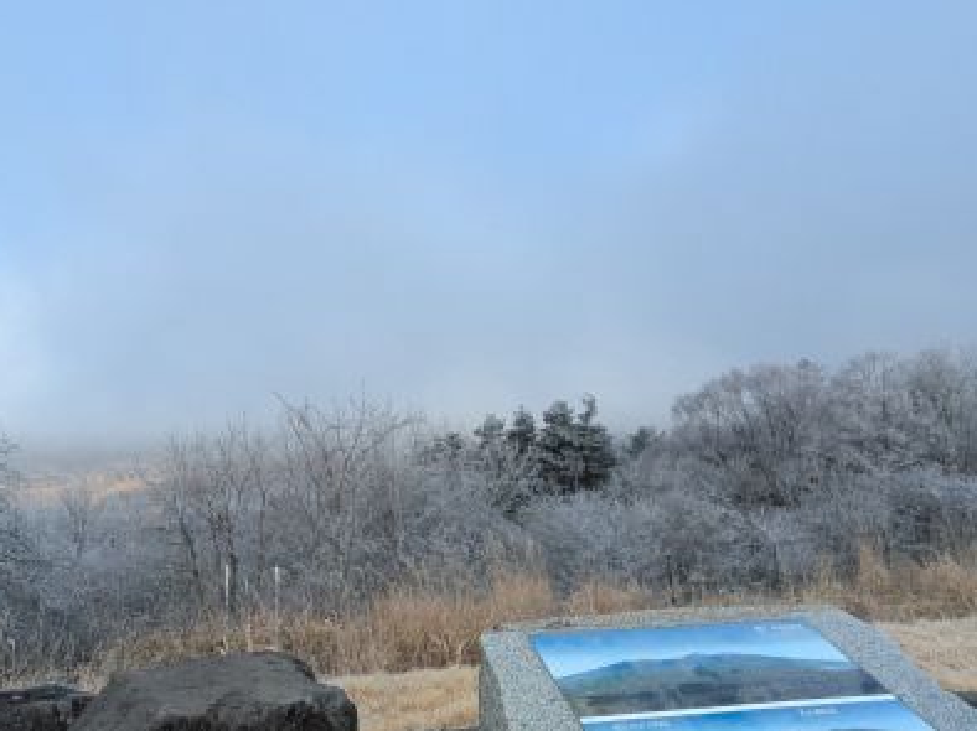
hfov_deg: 56.0
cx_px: 350
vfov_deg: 43.0
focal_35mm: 32
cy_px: 198
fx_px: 903
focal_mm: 1.83
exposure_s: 1/708
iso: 56
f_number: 2.2
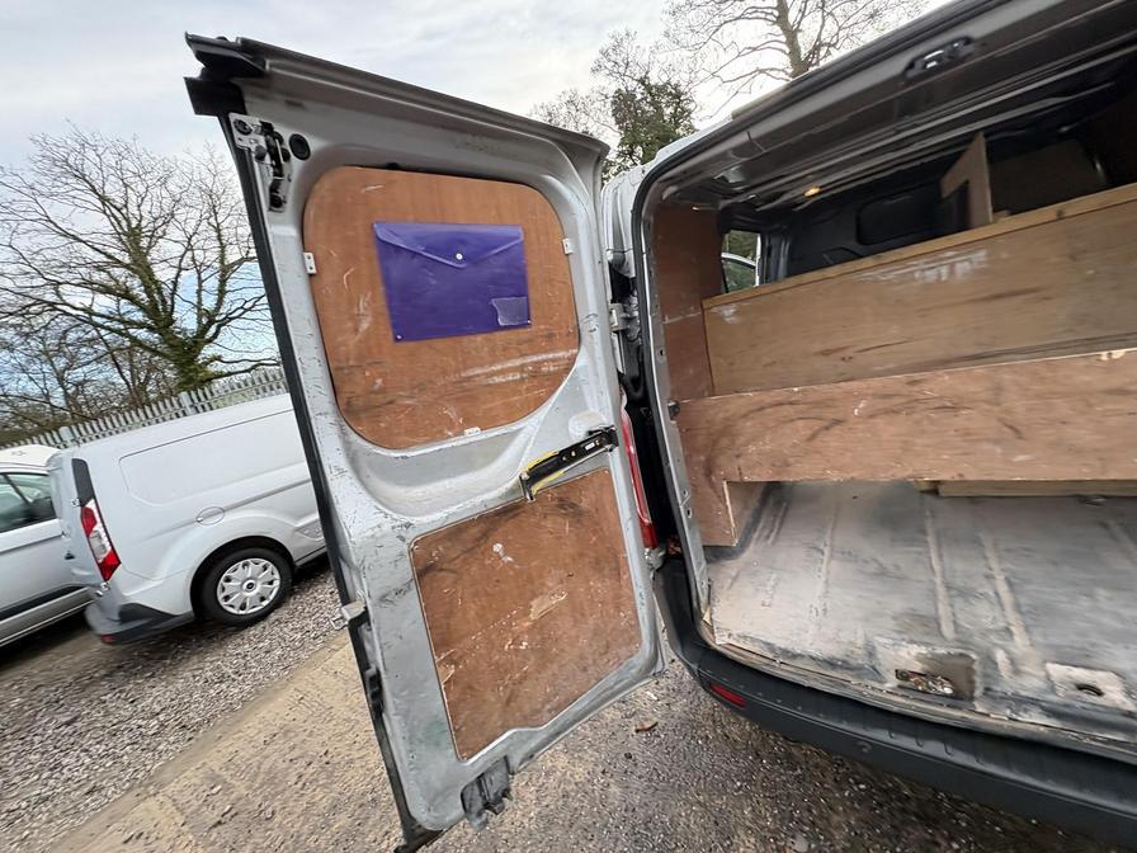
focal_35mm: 14
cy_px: 426
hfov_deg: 102.1
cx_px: 568
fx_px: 460
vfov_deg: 85.7
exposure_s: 1/131
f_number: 2.2
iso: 64
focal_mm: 2.22
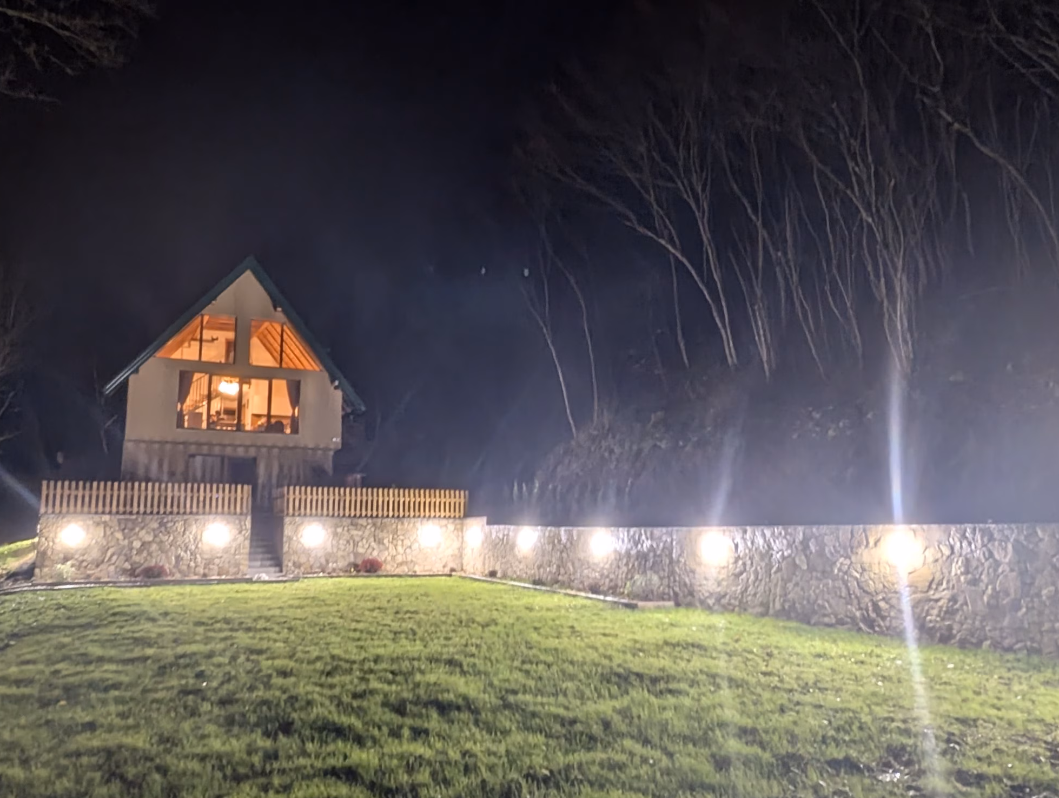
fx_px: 766
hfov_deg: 69.2
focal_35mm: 25
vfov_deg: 55.0
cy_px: 398
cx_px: 482
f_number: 1.95
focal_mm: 2.23
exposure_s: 1/23.8
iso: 322
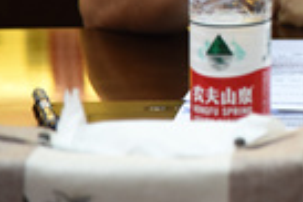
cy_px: -190
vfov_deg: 2.8
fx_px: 4052
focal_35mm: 482
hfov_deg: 4.3
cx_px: 504
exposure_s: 1/40
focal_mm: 120
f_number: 4
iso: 1000
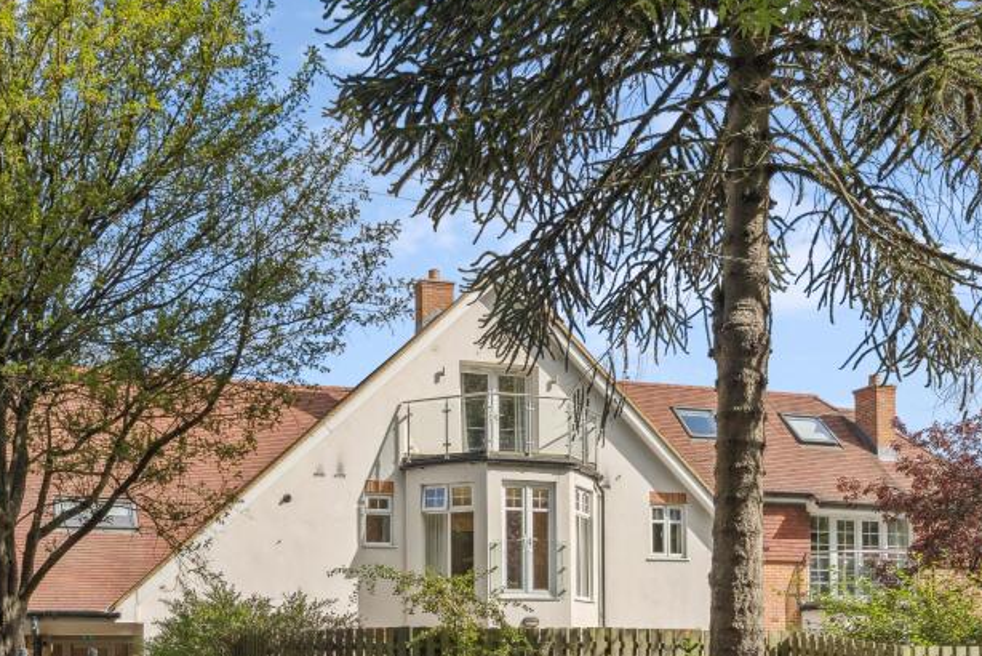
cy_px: 471
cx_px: 385
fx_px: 1092
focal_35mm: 40
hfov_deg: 48.1
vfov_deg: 32.9
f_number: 9
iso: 125
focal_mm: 24
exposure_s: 1/250
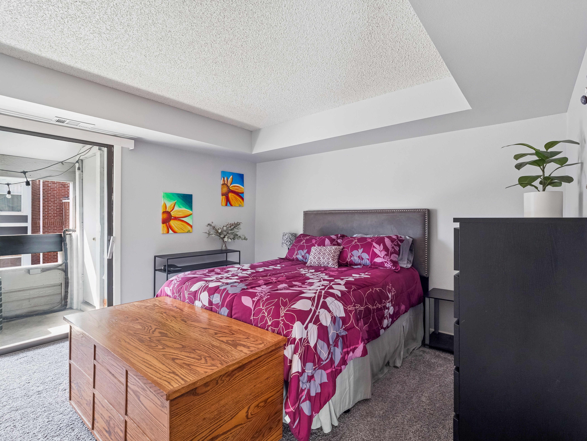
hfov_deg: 94.5
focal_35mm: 16
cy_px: 220
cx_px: 294
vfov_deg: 78.1
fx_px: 271
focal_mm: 8
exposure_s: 1/30
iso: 400
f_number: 5
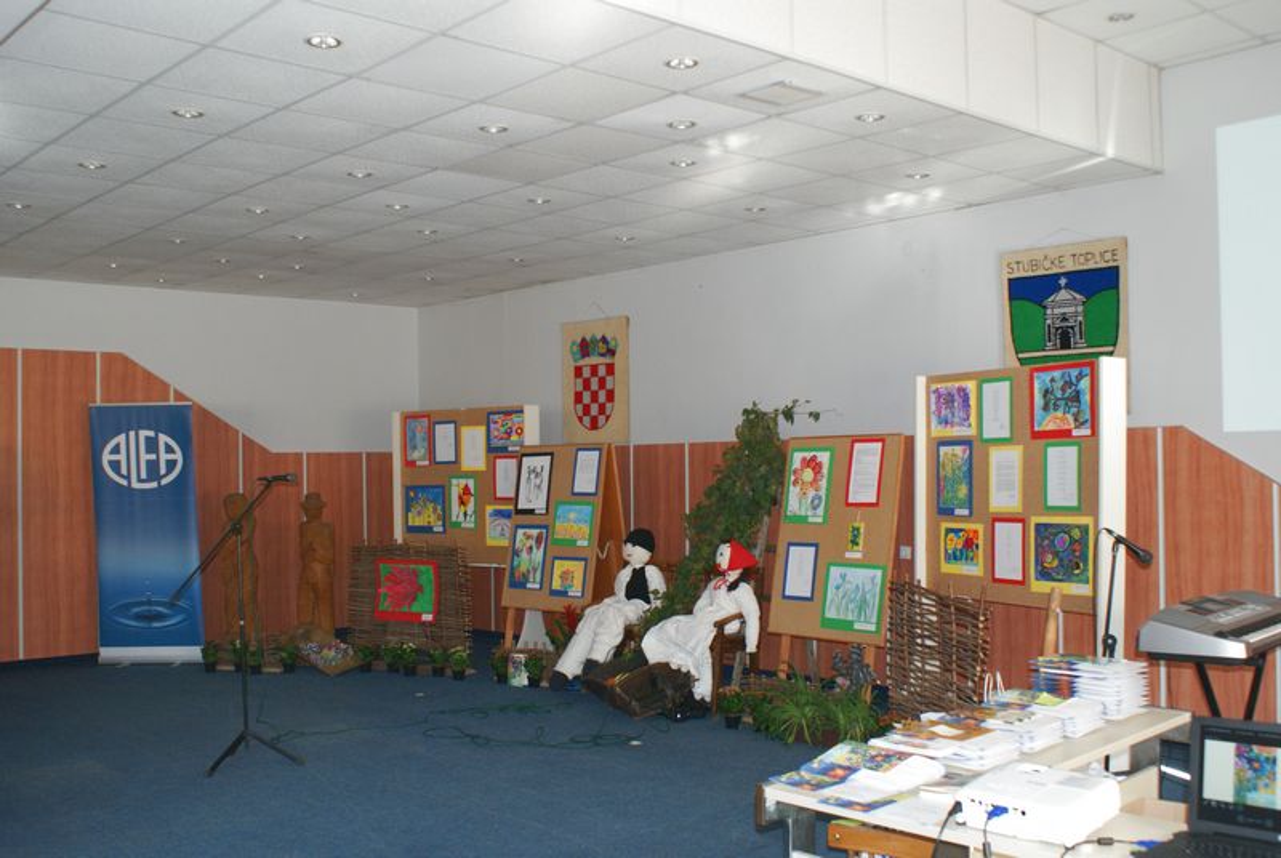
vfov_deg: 37.0
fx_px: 1283
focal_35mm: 36
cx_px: 640
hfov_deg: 53.1
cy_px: 429
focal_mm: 24
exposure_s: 1/60
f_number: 5.6
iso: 400
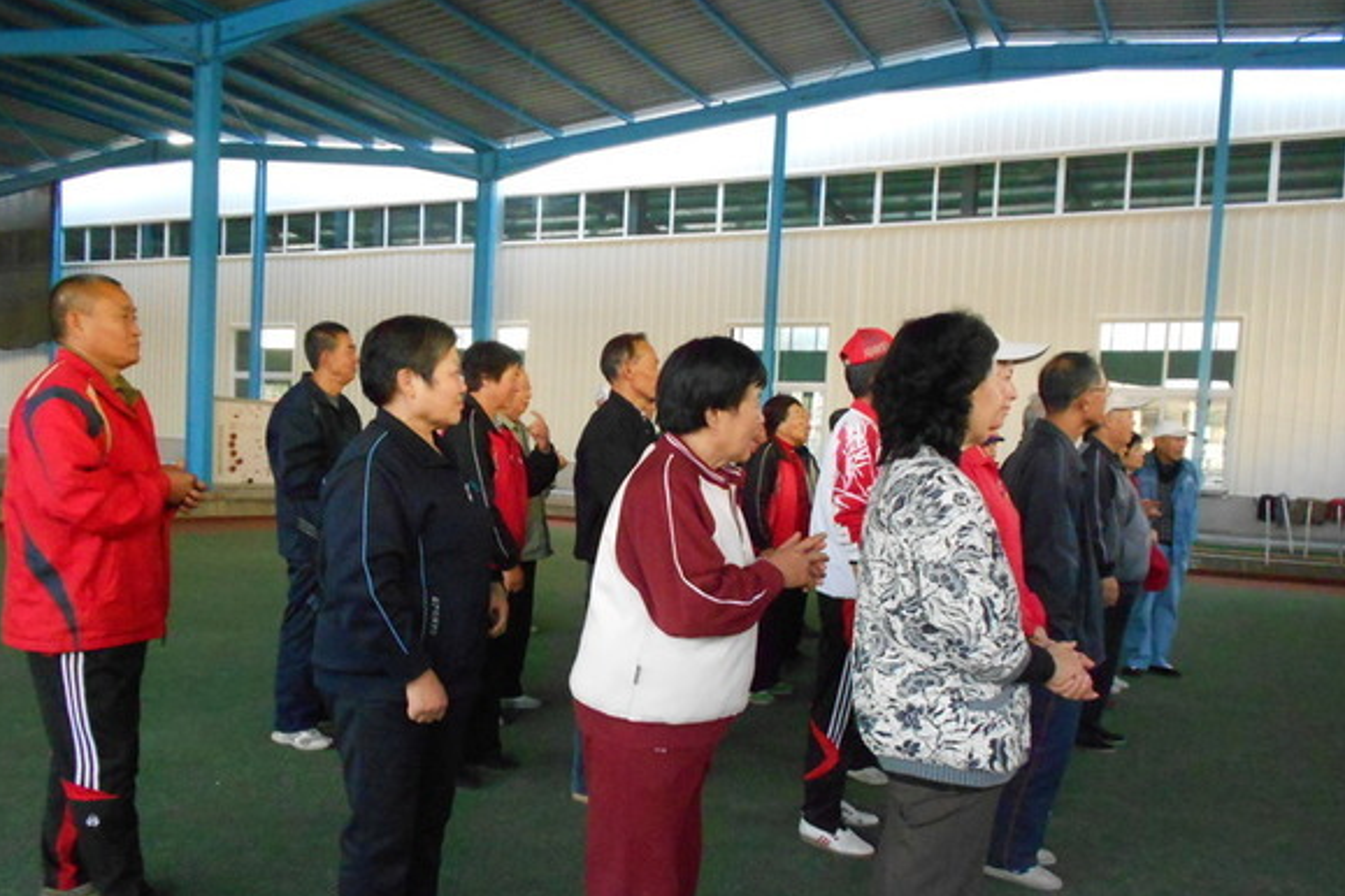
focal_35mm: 28
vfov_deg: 46.3
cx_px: 671
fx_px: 1046
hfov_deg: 65.5
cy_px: 511
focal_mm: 4.6
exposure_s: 1/125
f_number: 3.2
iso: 800
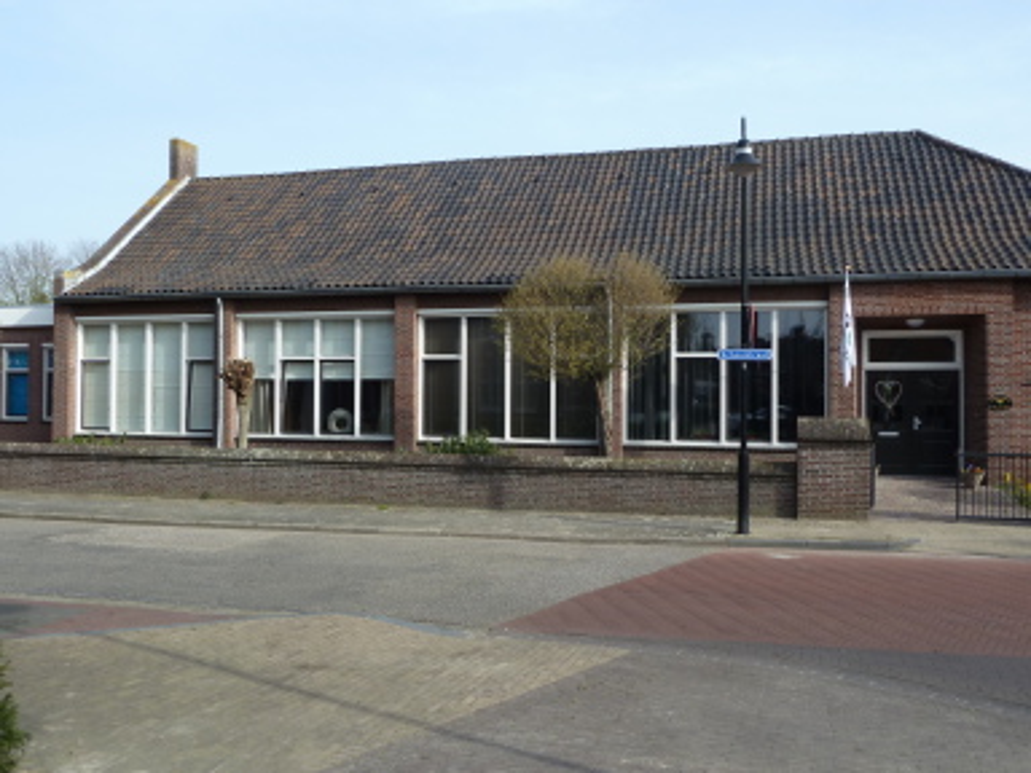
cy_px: 386
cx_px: 516
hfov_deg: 60.0
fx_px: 894
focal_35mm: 30
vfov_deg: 46.8
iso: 80
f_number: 4
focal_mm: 5
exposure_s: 1/320
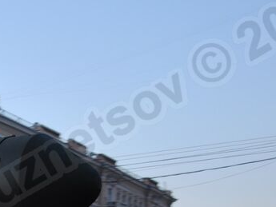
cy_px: 237
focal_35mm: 91
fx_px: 724
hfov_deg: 19.8
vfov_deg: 15.8
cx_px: -88
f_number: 2.8
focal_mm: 17
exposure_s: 1/100
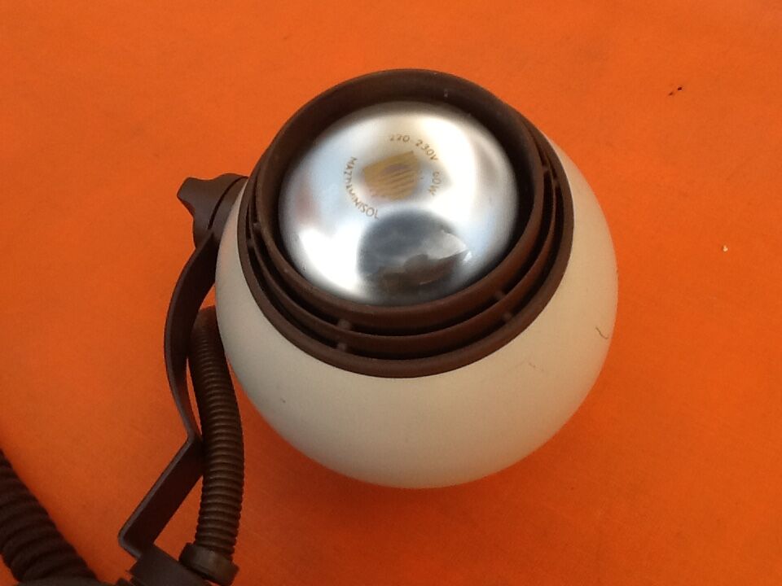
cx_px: 391
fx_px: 994
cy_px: 293
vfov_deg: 32.9
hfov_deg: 42.9
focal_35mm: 44
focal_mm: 2.03
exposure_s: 1/273
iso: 40
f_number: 2.4
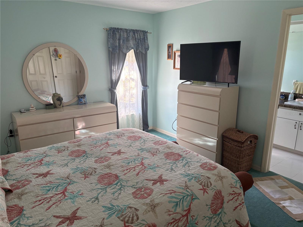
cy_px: 114
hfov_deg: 67.3
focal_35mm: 26
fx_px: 228
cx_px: 152
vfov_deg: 53.1
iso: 125
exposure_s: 1/71
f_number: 1.6
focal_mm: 5.96
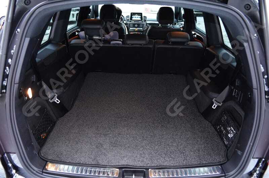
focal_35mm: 27
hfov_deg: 67.5
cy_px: 89
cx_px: 134
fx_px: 201
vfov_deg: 47.7
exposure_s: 1/30
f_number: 3.5
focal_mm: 18
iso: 2000
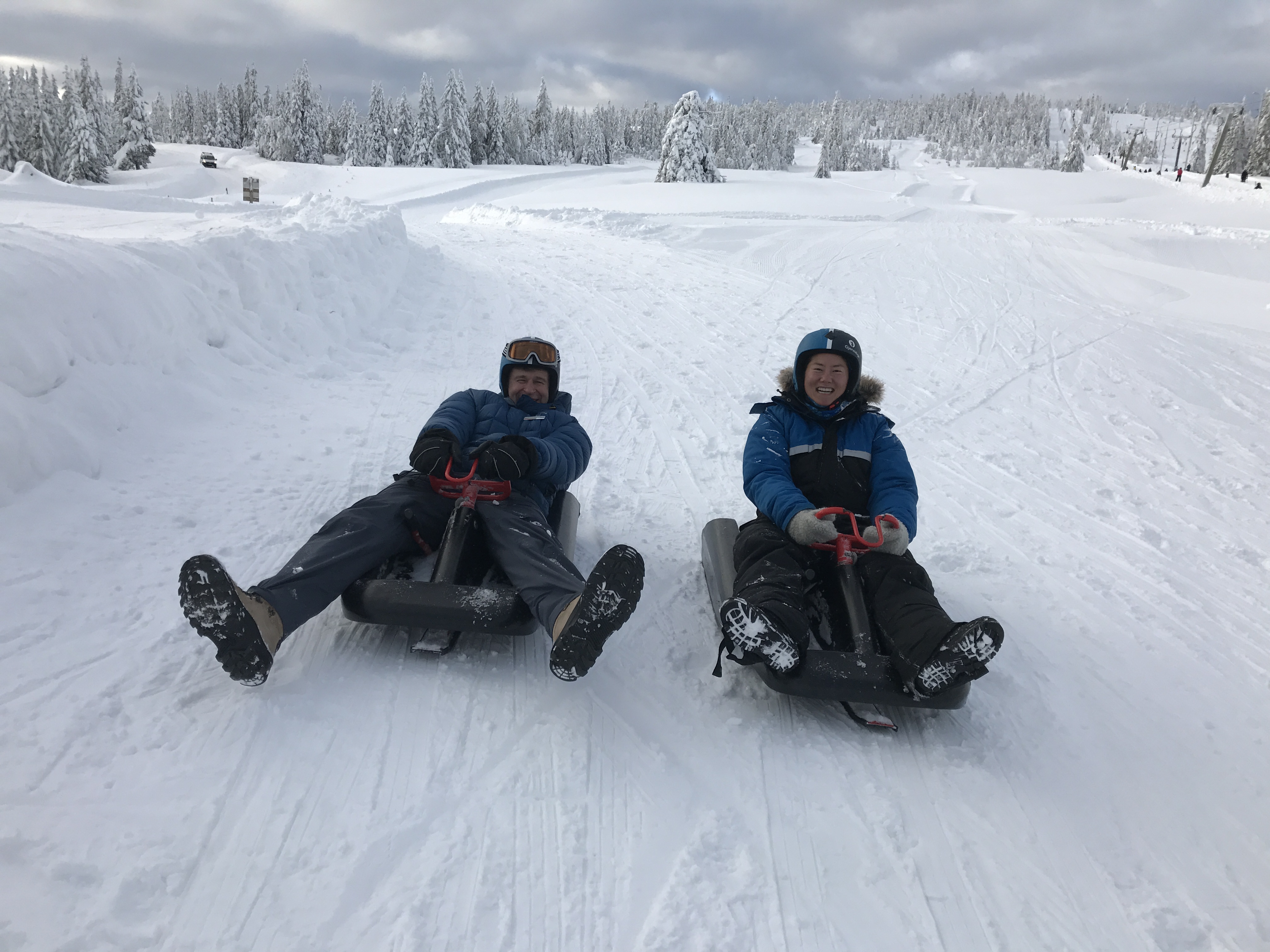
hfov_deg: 63.4
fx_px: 1027
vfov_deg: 49.7
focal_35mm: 28
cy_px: 476
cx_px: 635
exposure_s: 1/1312
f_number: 1.8
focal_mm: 3.99
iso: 20
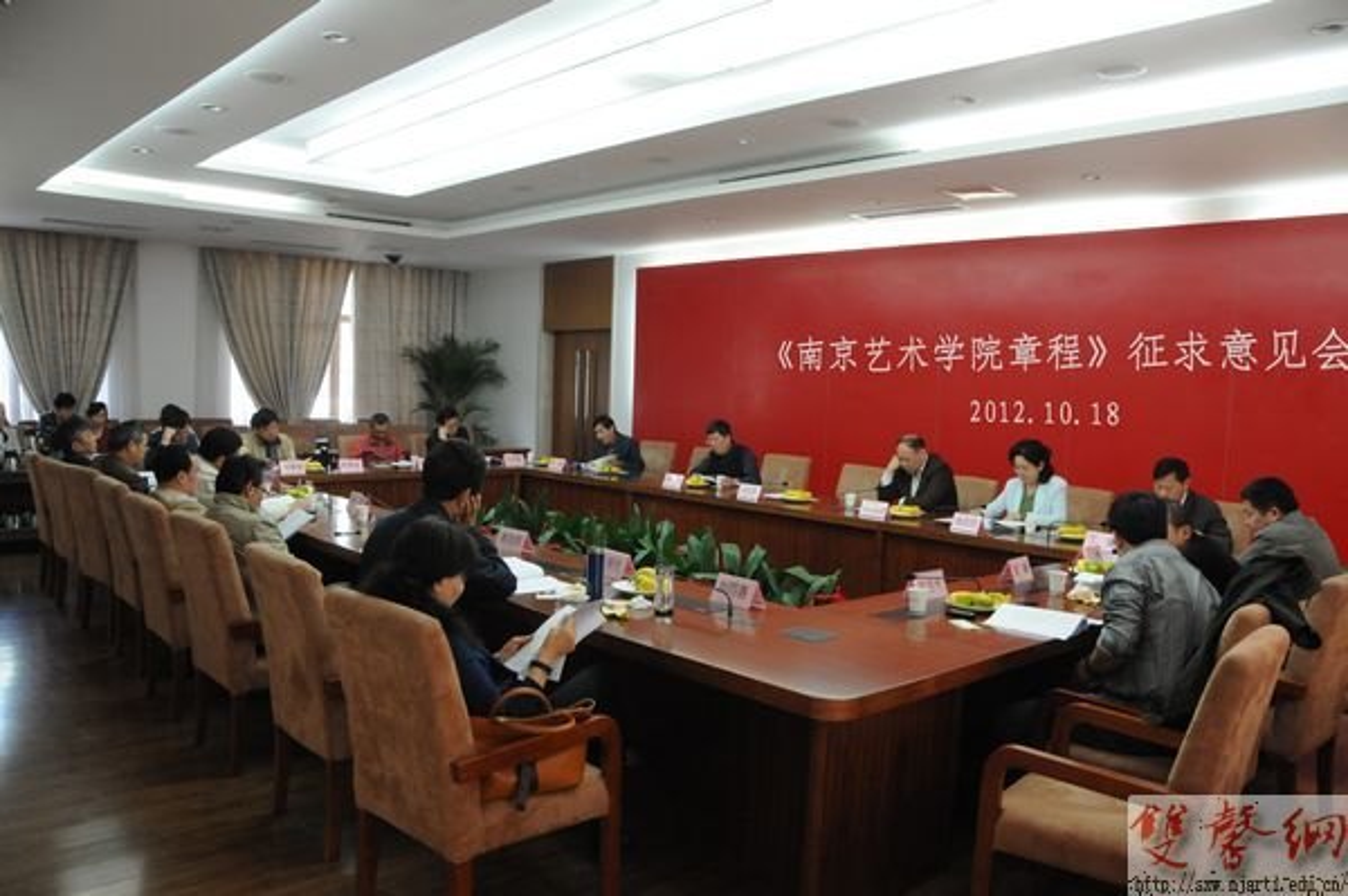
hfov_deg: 67.4
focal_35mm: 27
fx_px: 1010
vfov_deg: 47.9
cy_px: 448
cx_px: 674
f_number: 5.6
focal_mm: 18
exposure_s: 1/40
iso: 1600
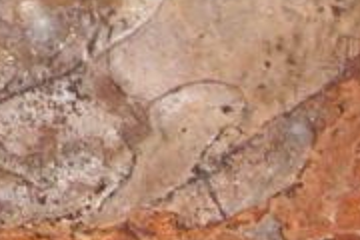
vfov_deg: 4.6
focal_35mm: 296
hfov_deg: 6.9
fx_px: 2960
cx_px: -174
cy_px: -258
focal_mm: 9.7
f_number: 3.5
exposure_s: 1/1284
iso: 100
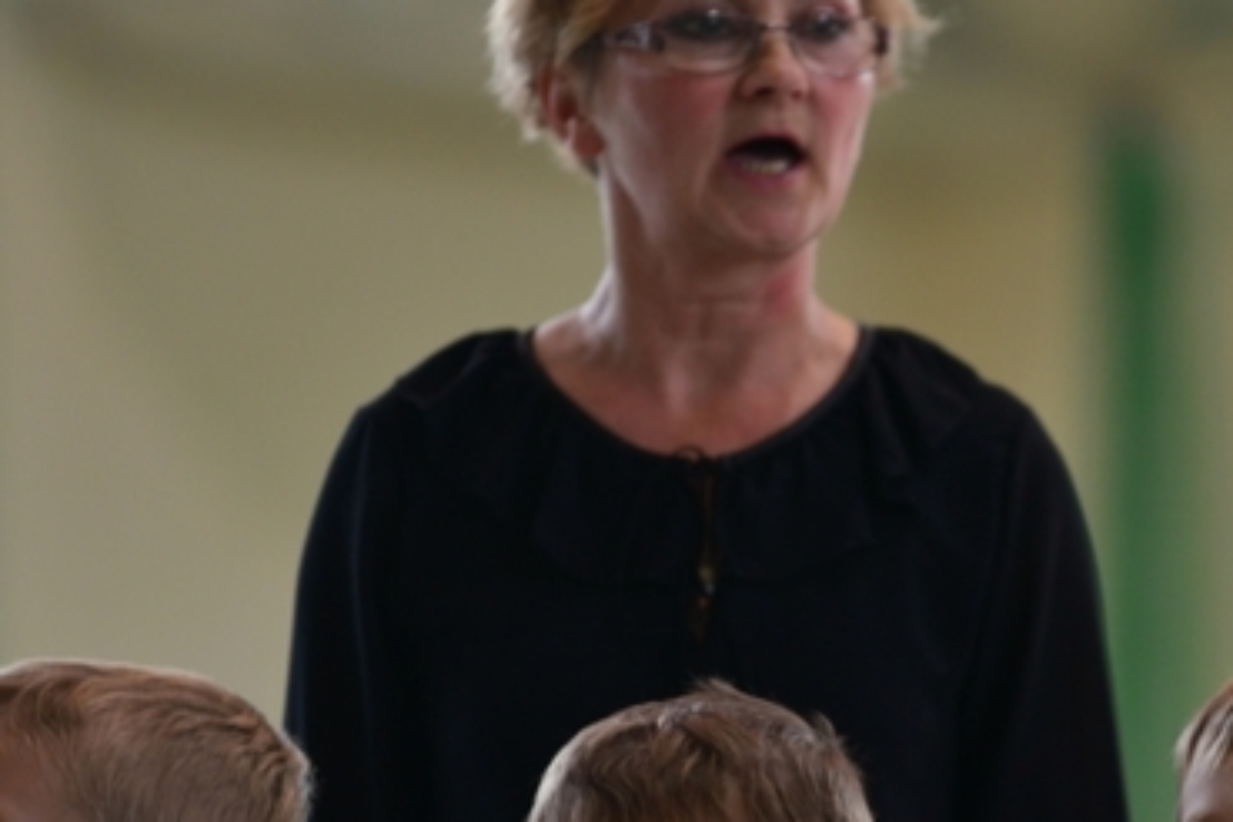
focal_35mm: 385
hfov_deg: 5.4
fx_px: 13185
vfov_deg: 3.6
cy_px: 595
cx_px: 872
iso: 500
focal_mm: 200
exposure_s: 1/250
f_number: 2.8
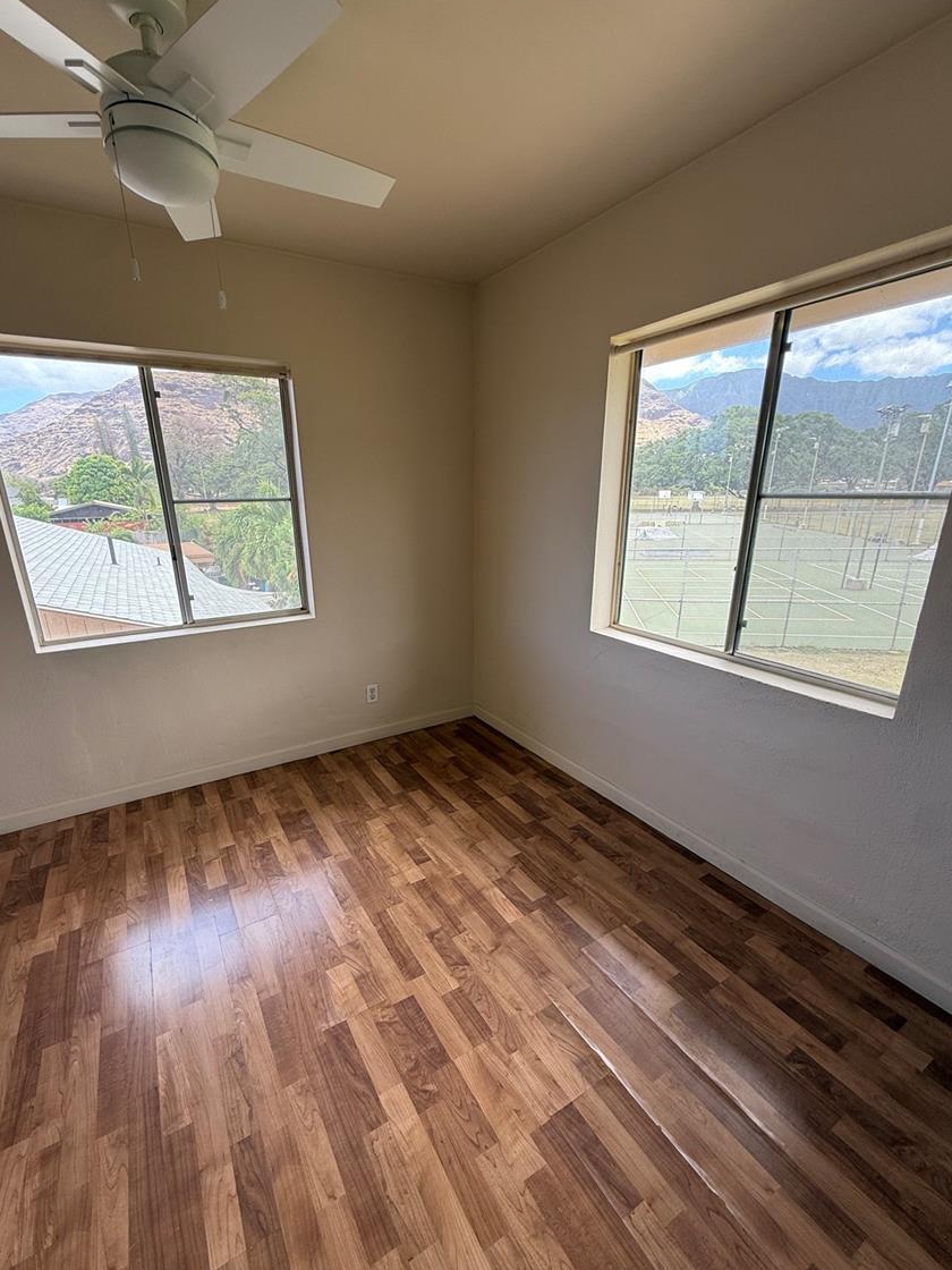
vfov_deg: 98.1
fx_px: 550
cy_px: 672
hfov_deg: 81.7
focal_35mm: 15
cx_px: 456
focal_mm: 2.22
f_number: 2.2
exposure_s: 1/105
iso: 64
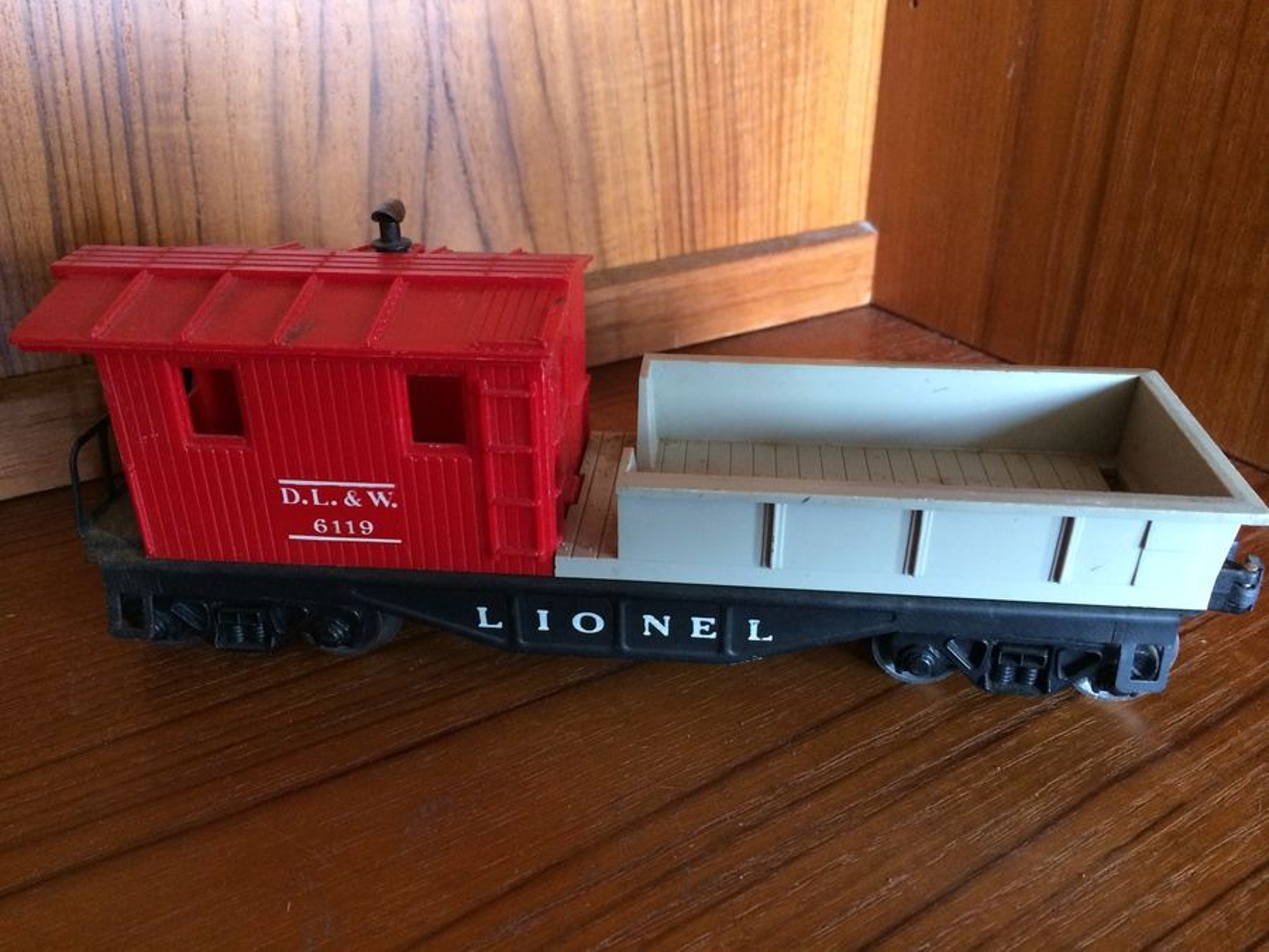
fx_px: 1100
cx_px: 634
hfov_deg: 60.0
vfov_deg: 46.8
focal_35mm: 30
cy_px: 476
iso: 250
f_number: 2.2
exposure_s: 1/30
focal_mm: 4.12
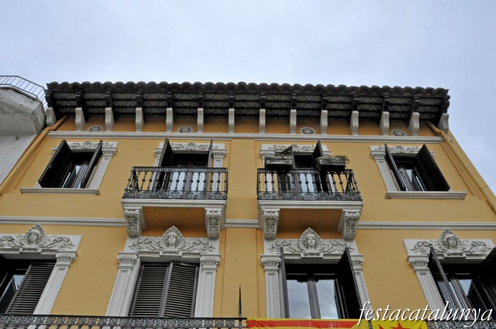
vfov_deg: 43.5
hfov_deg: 62.0
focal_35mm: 30
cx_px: 248
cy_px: 164
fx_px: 413
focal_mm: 20
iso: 1600
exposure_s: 1/800
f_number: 14
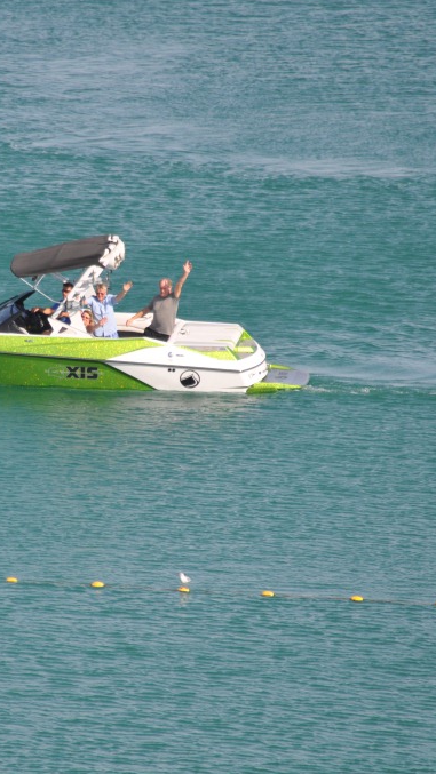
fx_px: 14628
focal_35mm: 712
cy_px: 388
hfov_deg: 1.7
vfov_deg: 3.0
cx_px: 62
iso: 200
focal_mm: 300
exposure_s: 1/750
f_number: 6.7
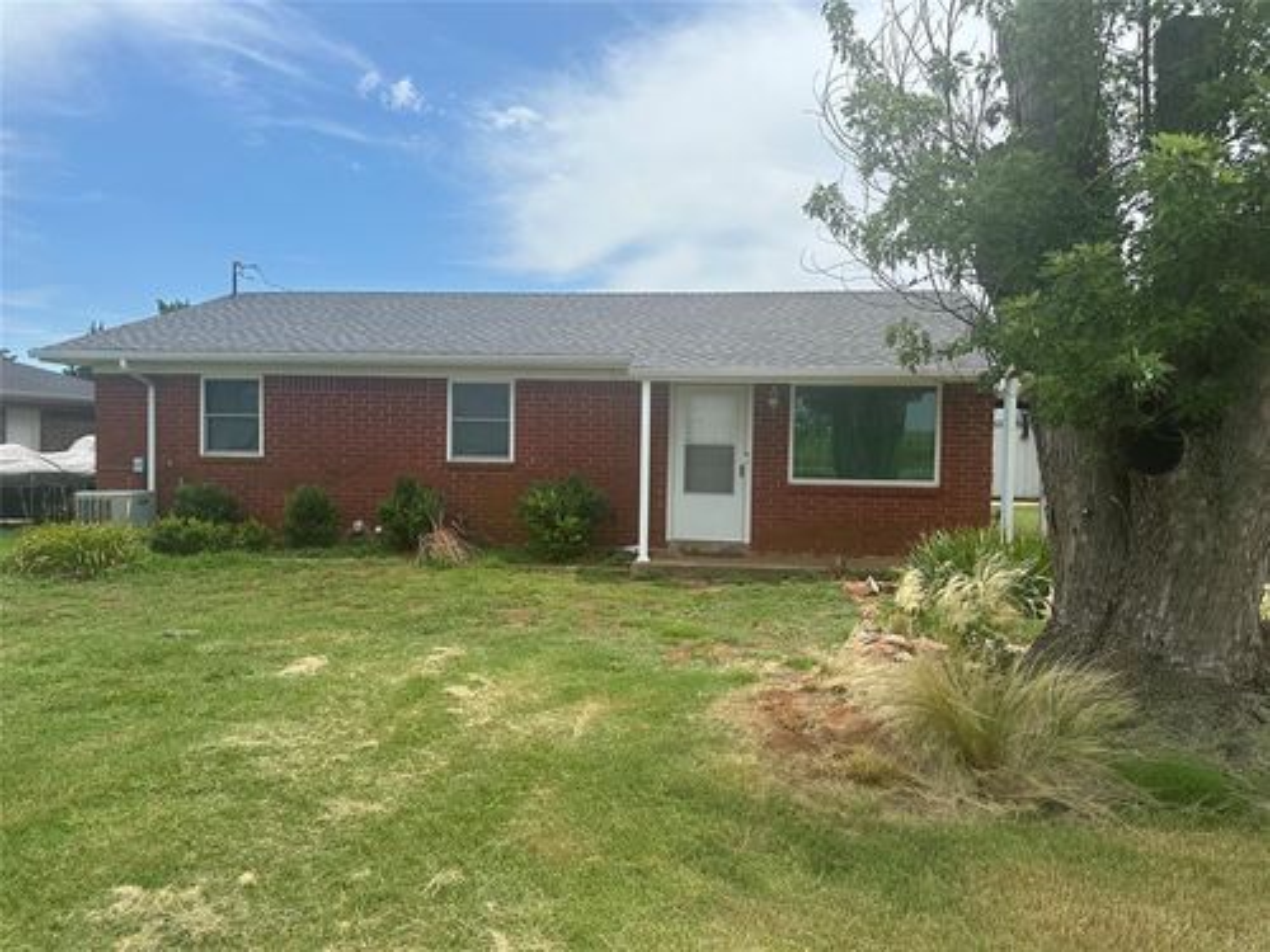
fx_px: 881
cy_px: 476
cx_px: 635
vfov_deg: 56.8
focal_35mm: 24
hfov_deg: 71.6
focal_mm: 6.86
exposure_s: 1/4762
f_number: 1.78
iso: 80
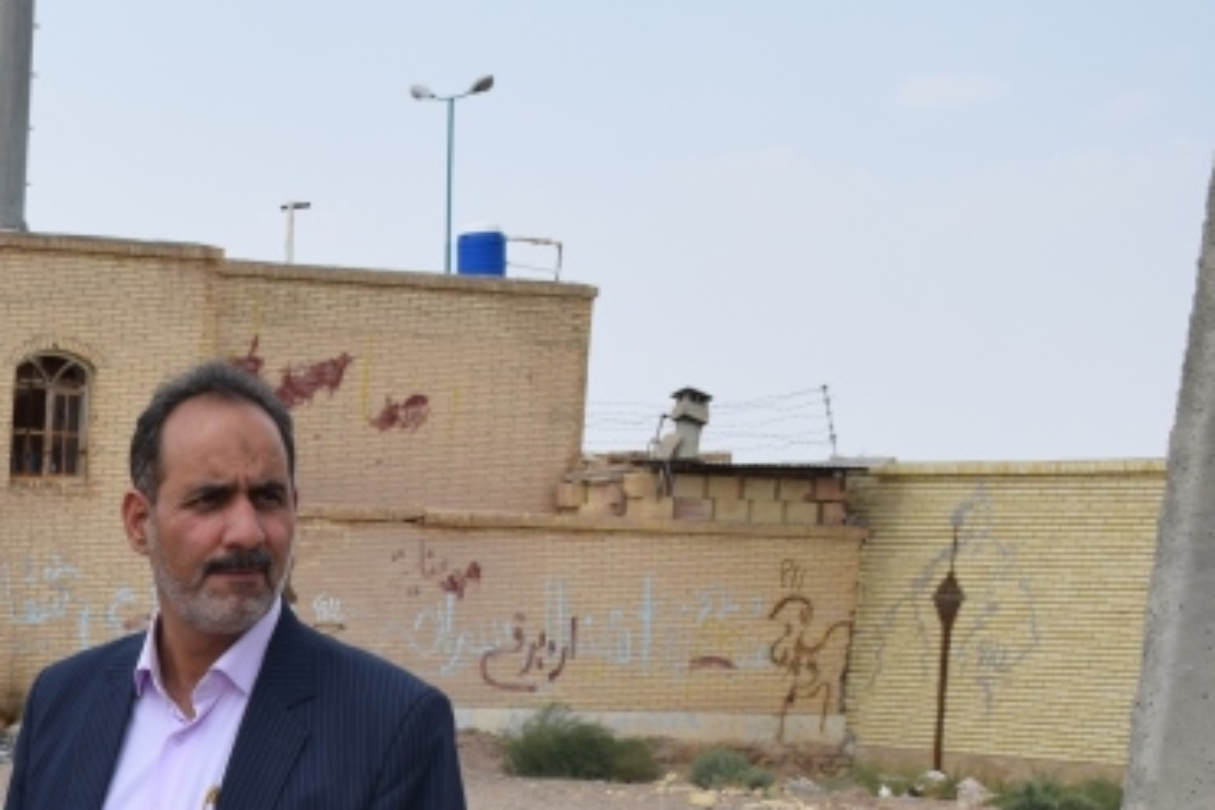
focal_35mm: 124
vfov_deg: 10.8
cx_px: -408
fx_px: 4185
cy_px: 1086
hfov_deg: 15.6
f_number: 8
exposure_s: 1/500
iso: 200
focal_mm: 30
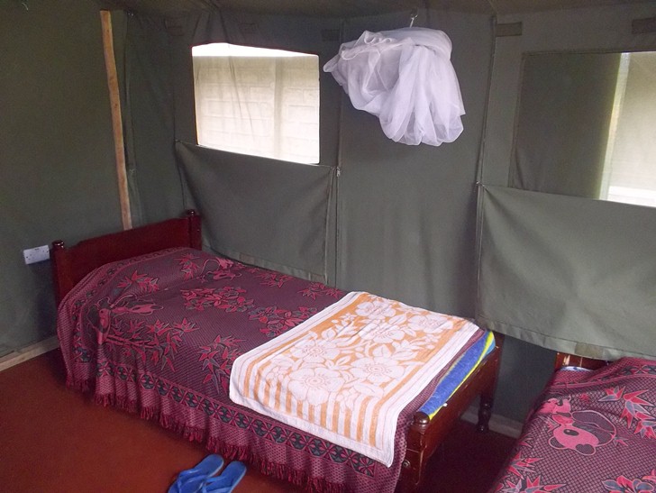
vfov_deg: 48.3
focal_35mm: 29
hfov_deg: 61.6
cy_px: 246
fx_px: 550
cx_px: 328
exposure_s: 1/30
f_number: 3.3
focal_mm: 4.1
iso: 320
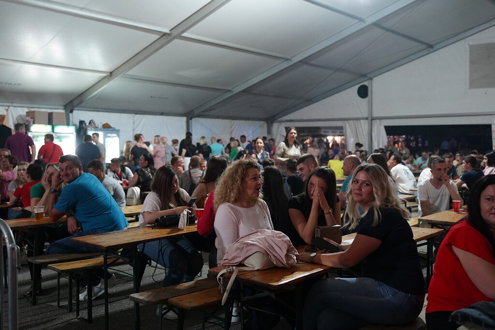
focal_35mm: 36
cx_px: 248
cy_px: 165
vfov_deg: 36.9
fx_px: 495
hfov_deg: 53.1
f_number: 2.8
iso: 4000
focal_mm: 36
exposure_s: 1/80
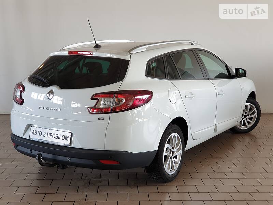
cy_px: 102
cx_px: 136
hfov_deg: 36.8
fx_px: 410
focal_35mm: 52
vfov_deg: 28.0
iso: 100
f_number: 2.4
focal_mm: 6
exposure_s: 1/33
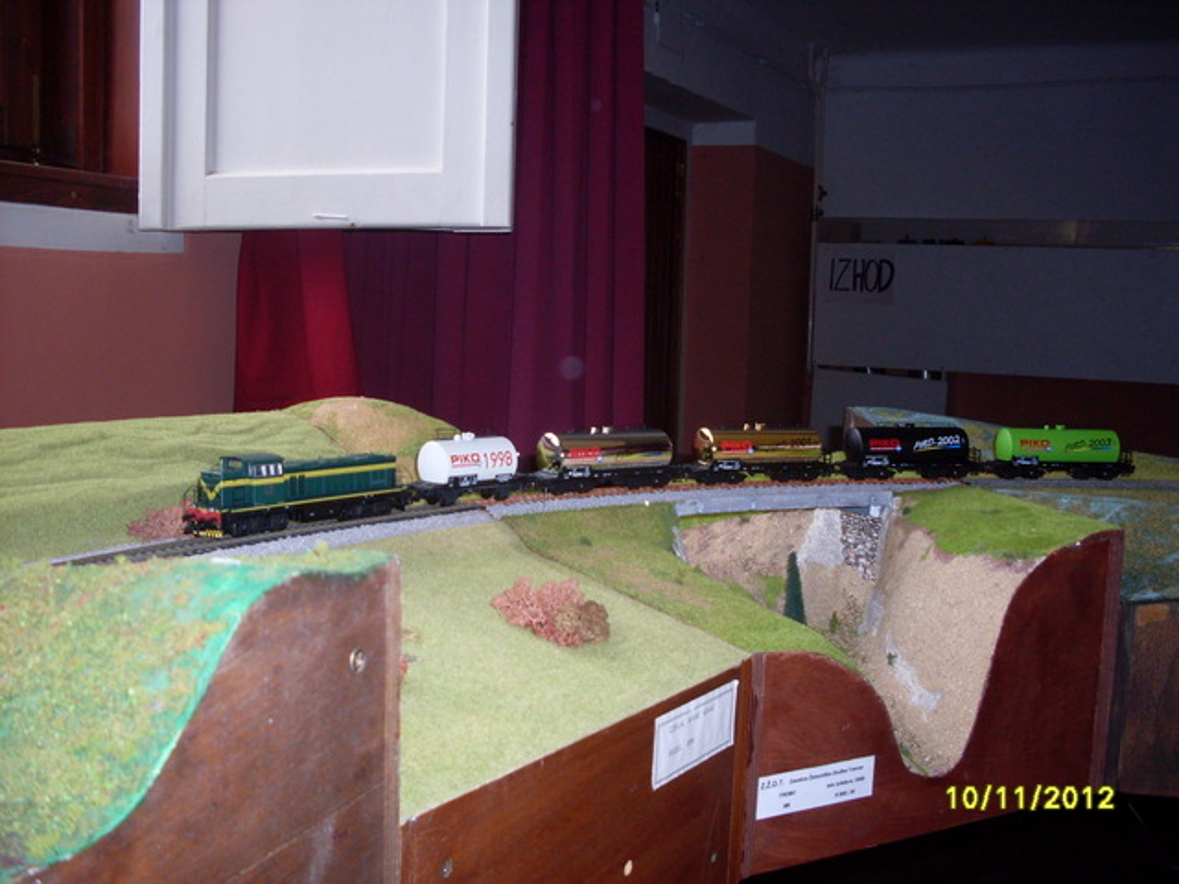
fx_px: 1294
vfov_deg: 37.7
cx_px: 590
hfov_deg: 49.0
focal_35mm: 38
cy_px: 442
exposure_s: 1/45
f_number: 2.8
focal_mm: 6.3
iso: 100
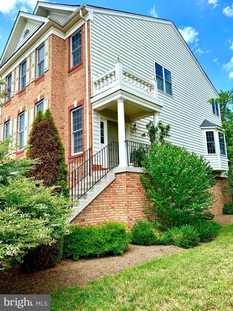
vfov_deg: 67.3
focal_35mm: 26
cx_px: 116
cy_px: 156
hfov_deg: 53.1
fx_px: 233
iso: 25
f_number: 1.8
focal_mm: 4.25
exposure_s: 1/796
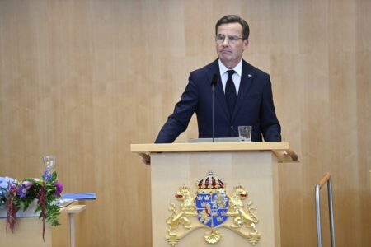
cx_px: 186
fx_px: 3607
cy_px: 124
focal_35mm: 350
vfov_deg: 3.9
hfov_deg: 5.9
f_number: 5.3
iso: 4000
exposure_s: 1/200
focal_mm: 350
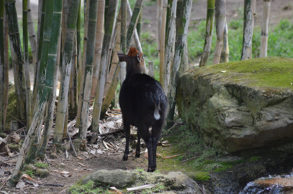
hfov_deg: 4.6
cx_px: 146
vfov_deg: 3.0
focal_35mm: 450
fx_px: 3655
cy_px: 97
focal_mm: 300
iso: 2200
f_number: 5.6
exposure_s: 1/500
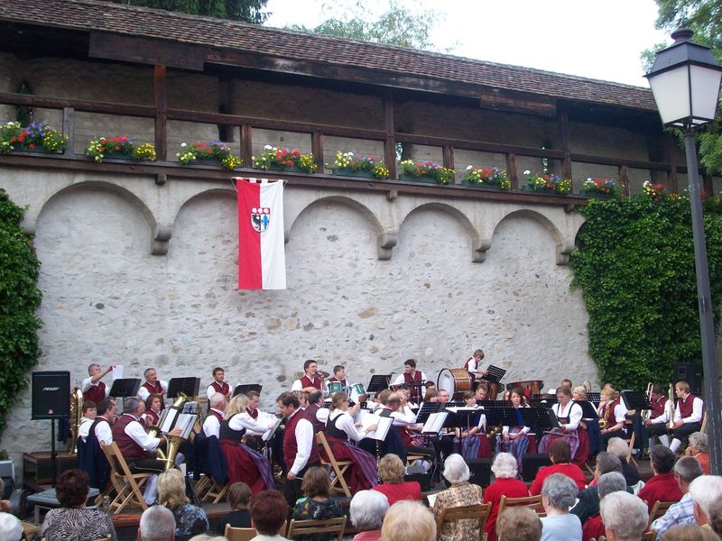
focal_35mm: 46
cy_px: 270
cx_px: 361
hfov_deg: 41.2
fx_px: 959
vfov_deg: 31.5
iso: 85
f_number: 3.1
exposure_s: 1/71.9
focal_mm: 7.6
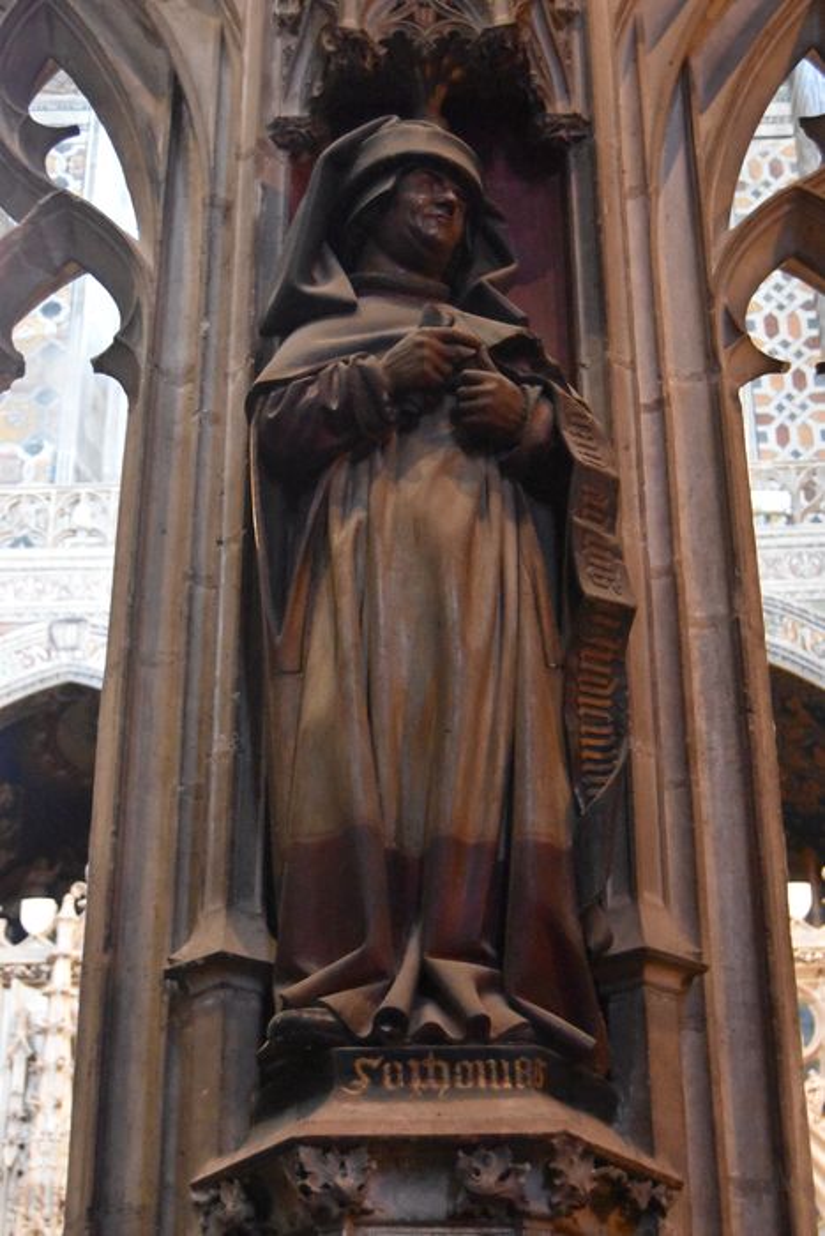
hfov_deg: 23.8
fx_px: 1958
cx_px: 412
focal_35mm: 57
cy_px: 618
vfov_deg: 35.0
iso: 12800
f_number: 4.8
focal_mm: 38
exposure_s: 1/30
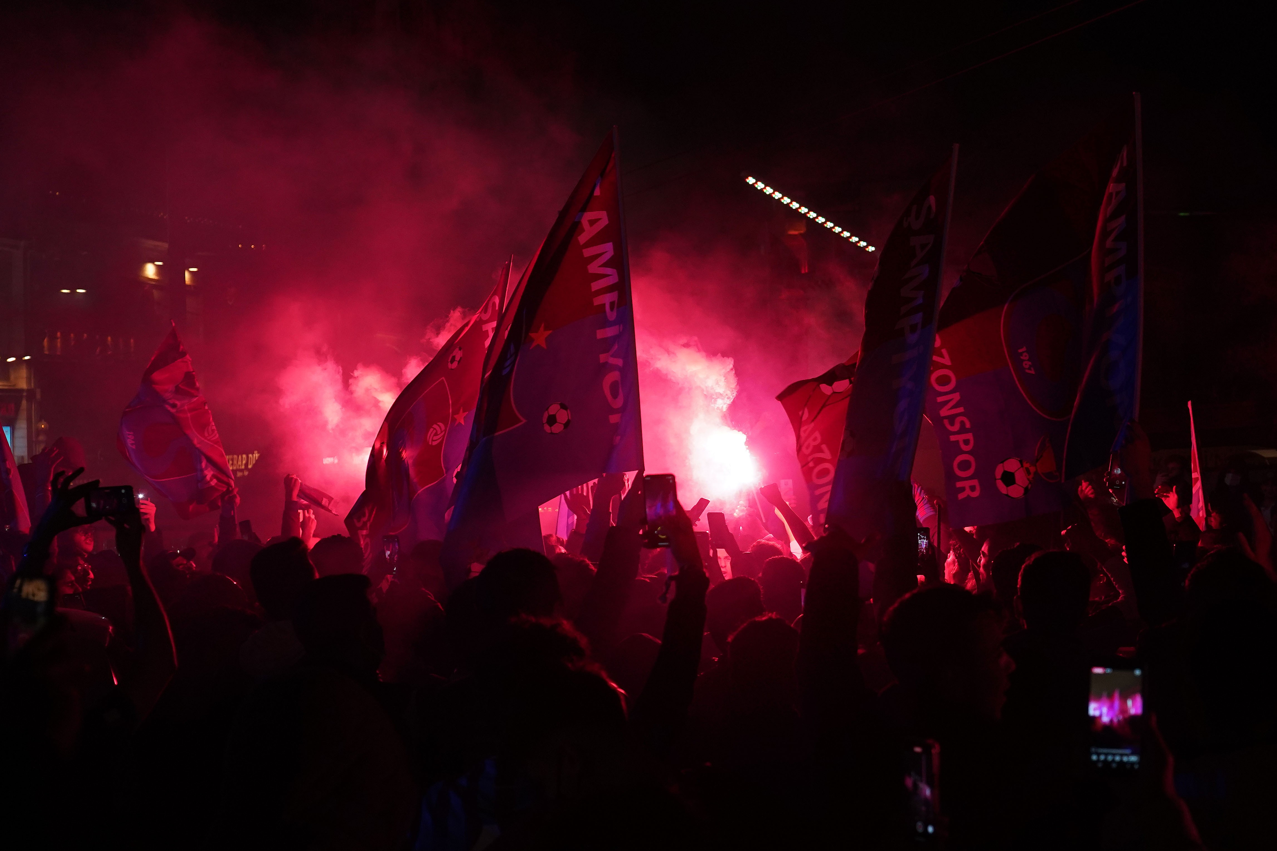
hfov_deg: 36.1
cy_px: 452
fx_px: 1951
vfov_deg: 24.6
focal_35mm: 55
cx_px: 791
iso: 2000
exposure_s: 1/500
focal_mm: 42
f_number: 4
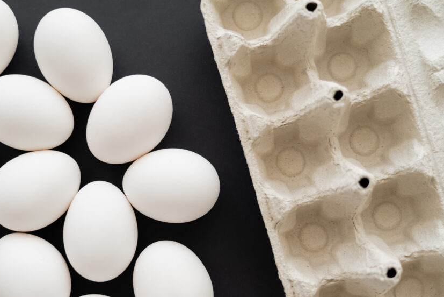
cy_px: 179
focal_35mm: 52
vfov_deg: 26.0
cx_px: 190
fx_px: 642
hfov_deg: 38.1
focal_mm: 42
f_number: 4
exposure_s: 1/160
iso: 250
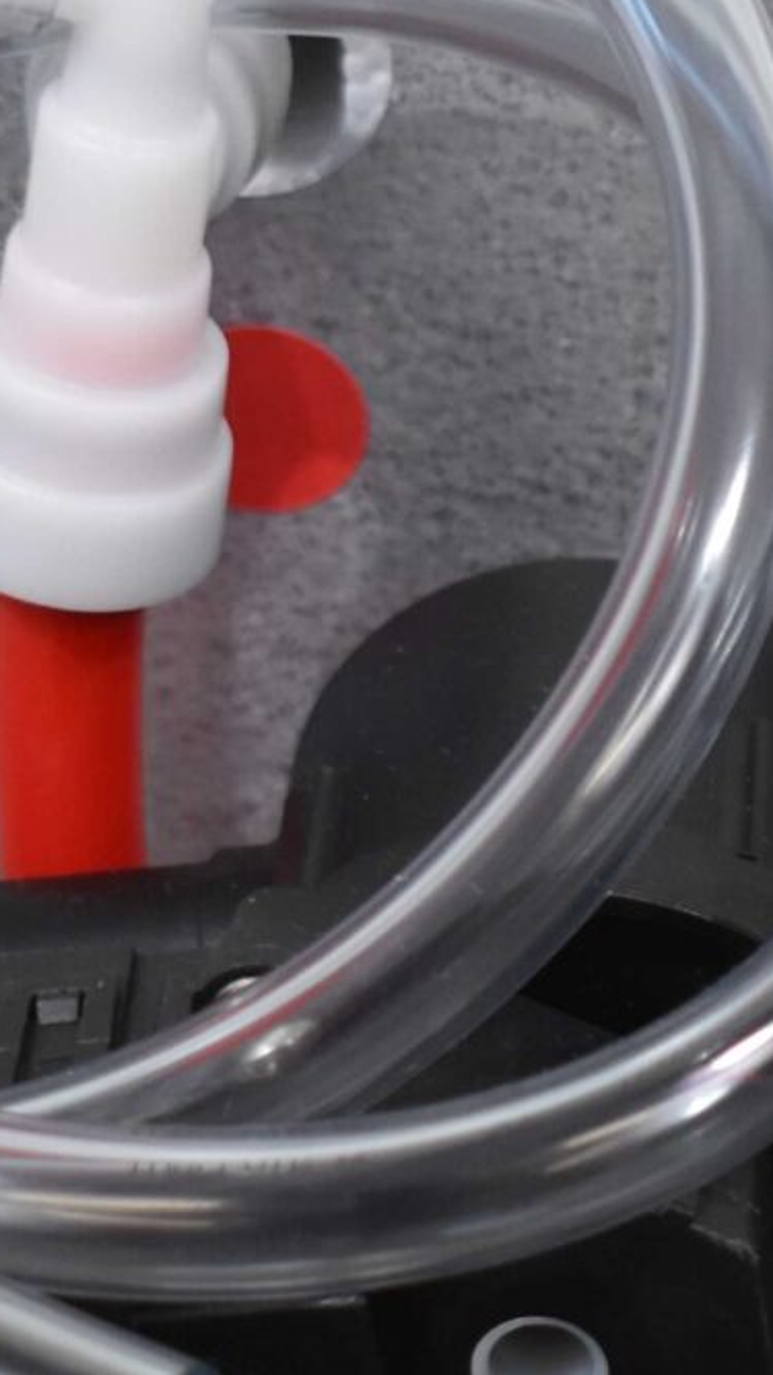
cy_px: 861
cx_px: 1064
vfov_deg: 11.2
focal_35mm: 193
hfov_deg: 6.2
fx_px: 7035
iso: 800
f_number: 4.5
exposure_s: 1/200
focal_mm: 32
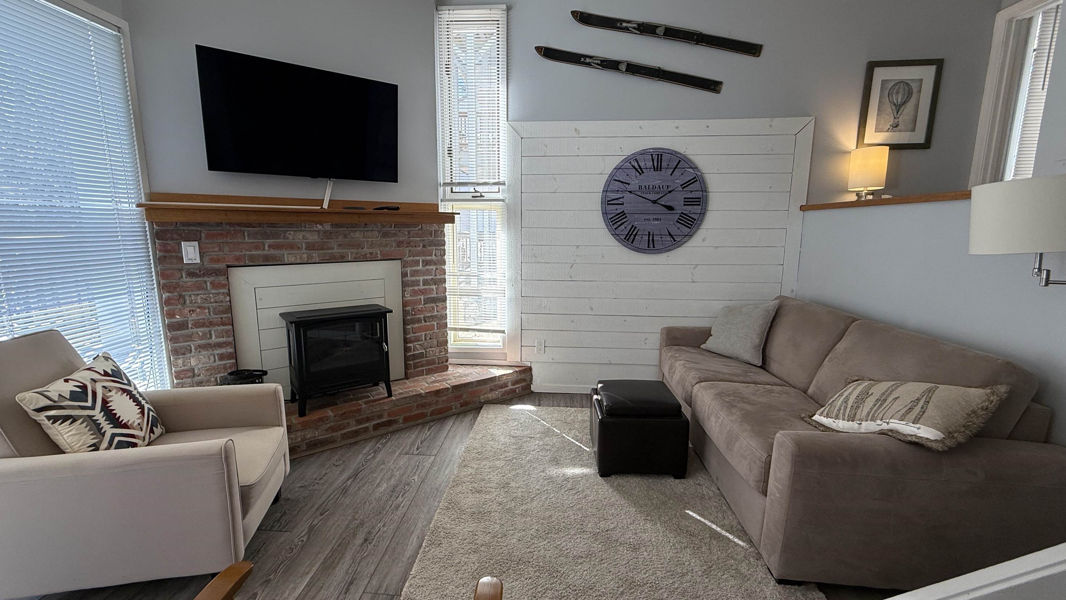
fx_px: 452
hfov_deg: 99.3
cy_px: 303
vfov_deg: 67.1
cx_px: 518
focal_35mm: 16
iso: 80
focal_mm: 2.22
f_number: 2.2
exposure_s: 1/120
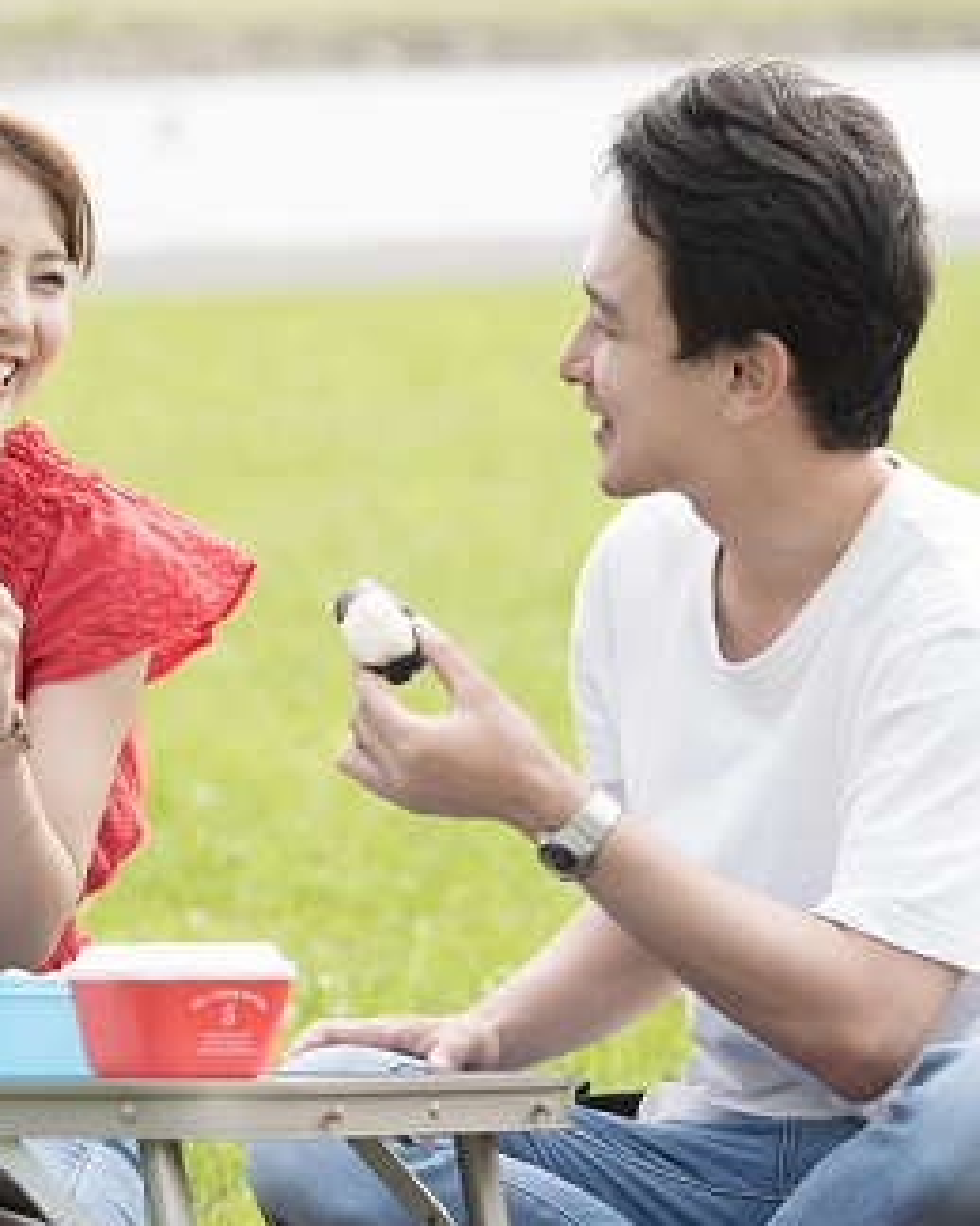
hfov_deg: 7.1
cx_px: 303
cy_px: 477
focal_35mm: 217
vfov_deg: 8.9
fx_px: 7871
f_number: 4.5
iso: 200
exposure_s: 1/500
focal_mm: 125
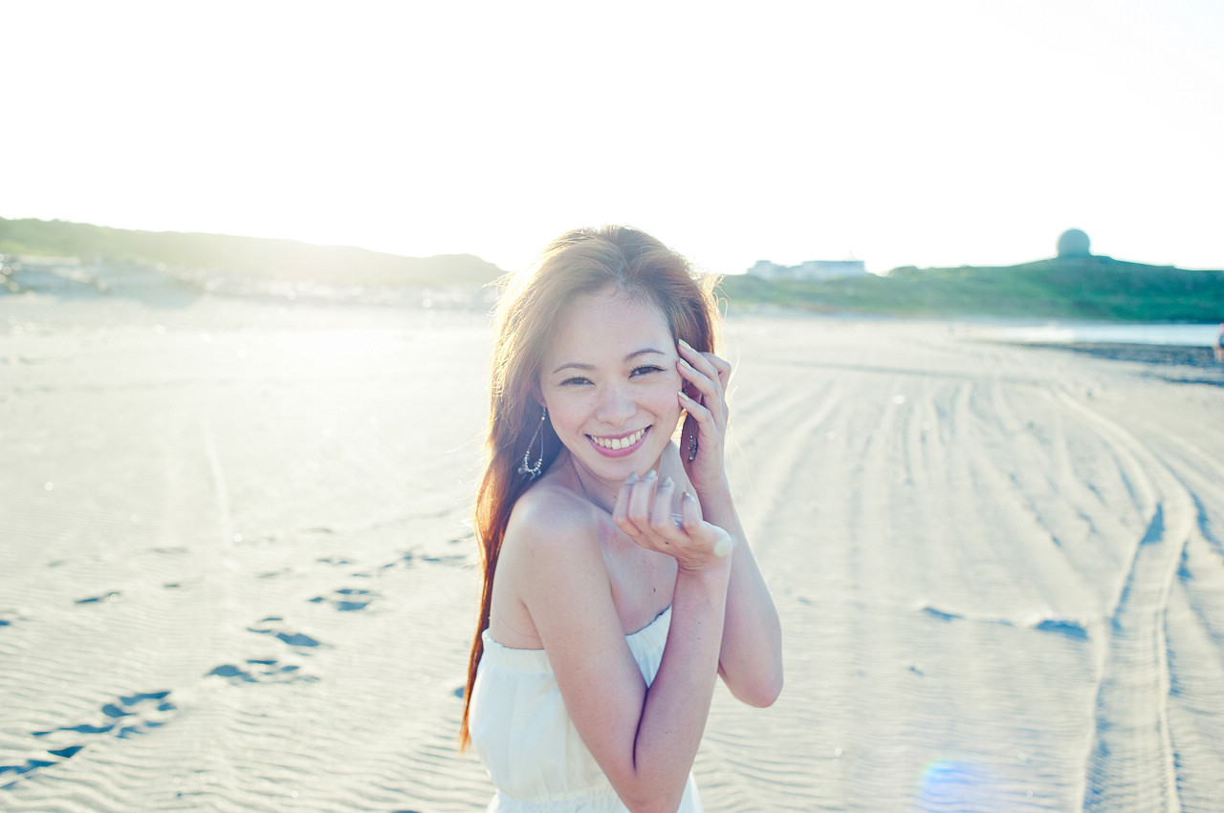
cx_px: 612
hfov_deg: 54.5
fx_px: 1189
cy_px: 406
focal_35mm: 35
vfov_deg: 37.8
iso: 200
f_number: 5.6
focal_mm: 35
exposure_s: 1/250
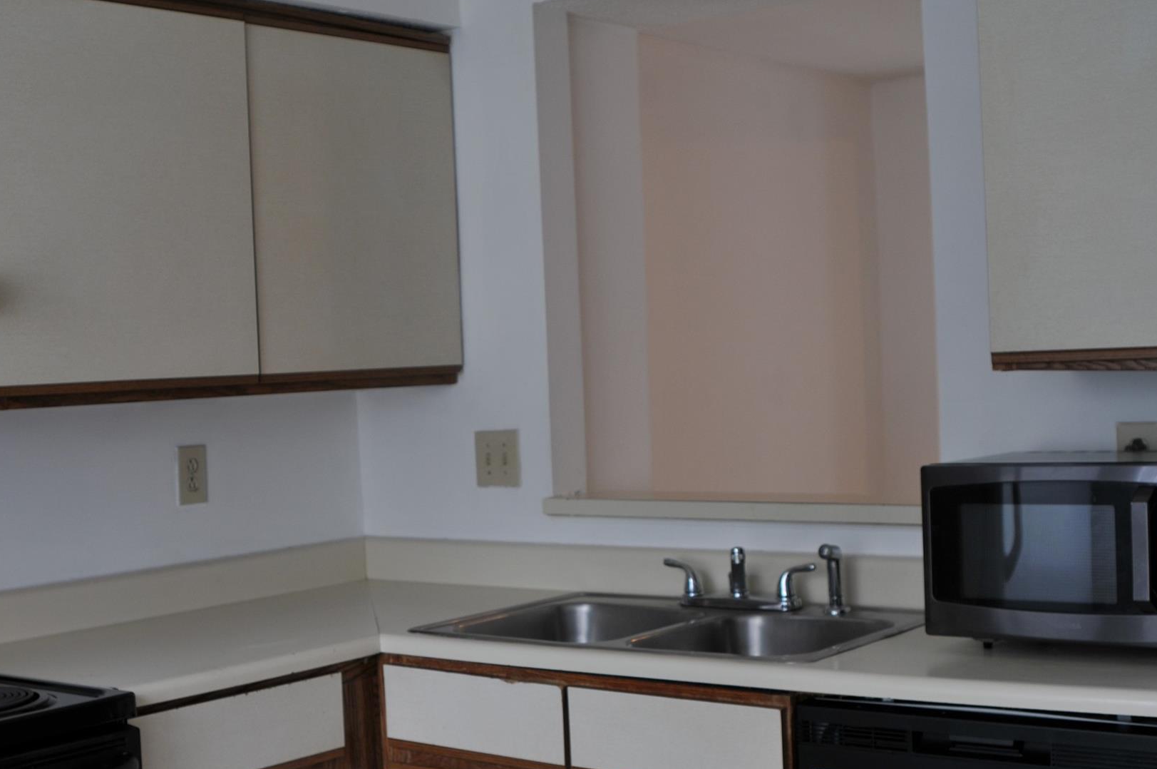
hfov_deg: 37.4
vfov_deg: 25.4
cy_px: 462
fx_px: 1701
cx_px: 460
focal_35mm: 53
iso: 200
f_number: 3.2
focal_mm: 28
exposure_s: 1/40
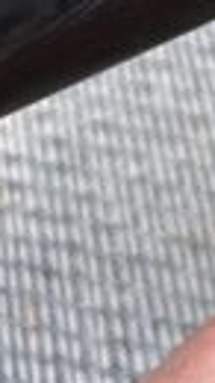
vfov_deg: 15.7
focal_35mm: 129
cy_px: -127
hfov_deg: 8.4
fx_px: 1309
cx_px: 551
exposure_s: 1/121
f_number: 1.6
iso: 40
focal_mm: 5.96
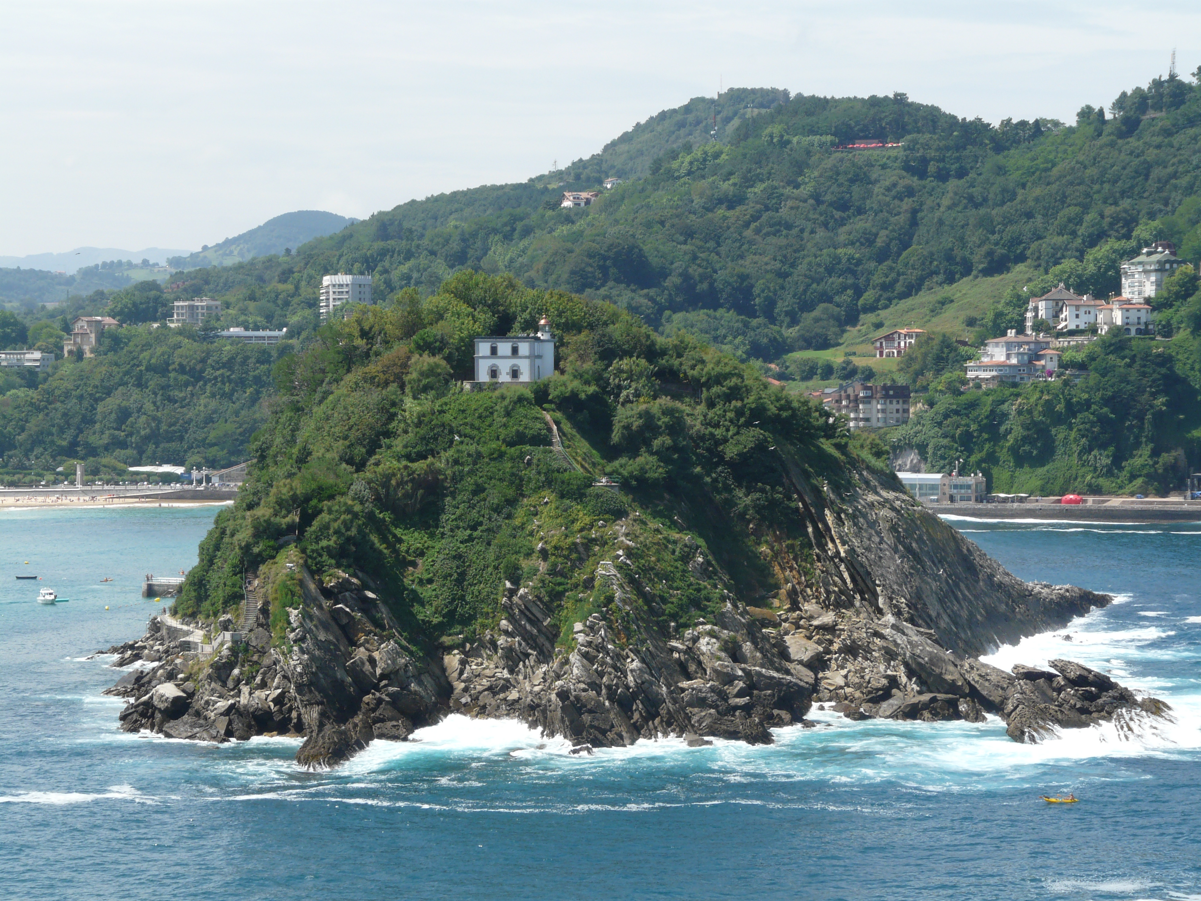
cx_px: 600
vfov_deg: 15.4
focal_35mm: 96
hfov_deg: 20.4
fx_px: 3331
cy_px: 450
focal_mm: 15.8
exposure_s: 1/320
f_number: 5.6
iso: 100
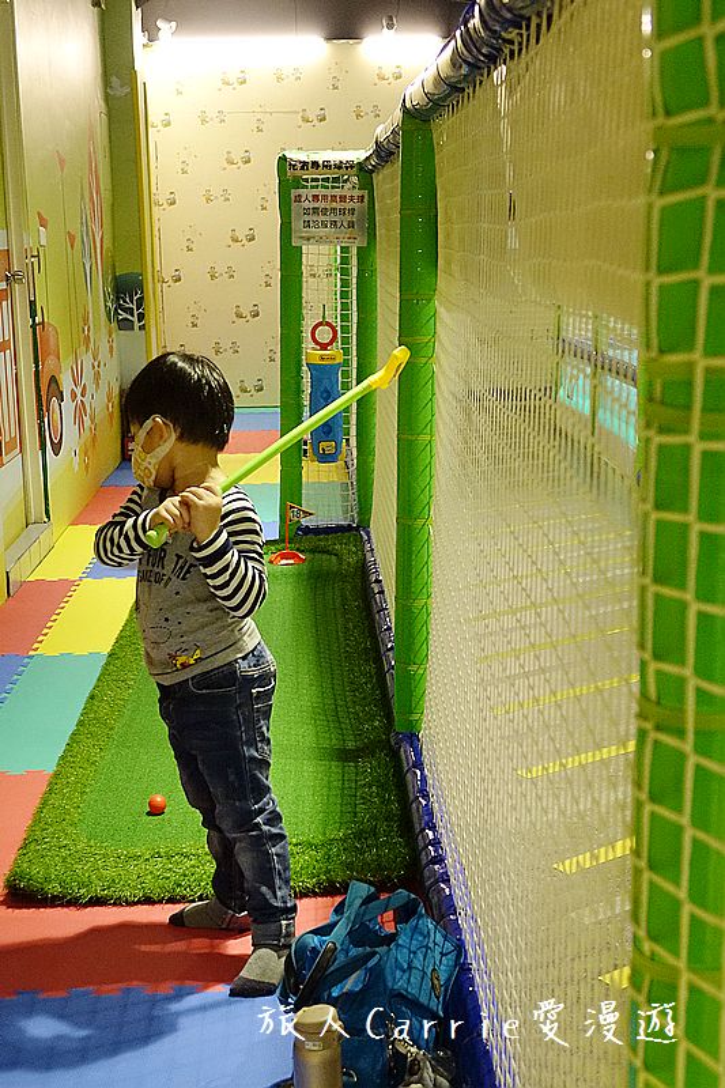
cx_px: 362
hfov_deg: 27.5
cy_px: 544
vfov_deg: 40.4
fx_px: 1481
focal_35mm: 49
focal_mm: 17.83
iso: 2500
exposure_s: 1/125
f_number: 2.8
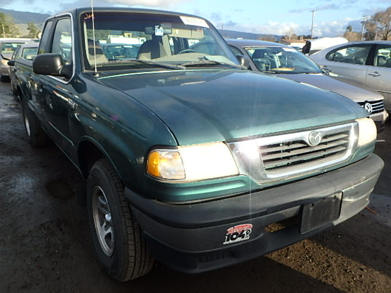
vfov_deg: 48.2
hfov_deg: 61.7
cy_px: 146
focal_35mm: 29
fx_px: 328
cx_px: 196
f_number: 4.6
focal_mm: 5.2
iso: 125
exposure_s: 1/250
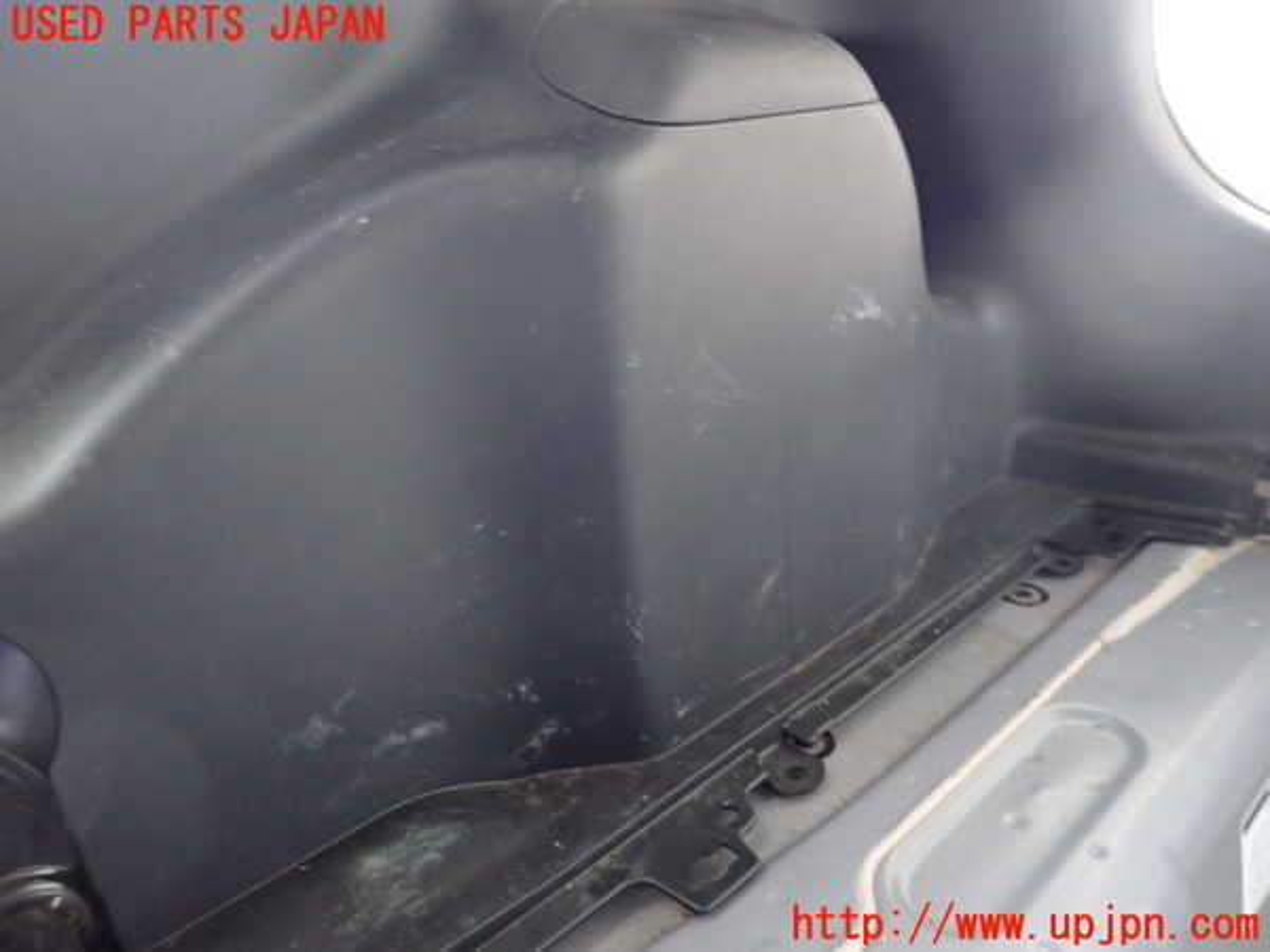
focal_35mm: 25
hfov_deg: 69.4
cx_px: 635
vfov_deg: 54.9
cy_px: 476
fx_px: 917
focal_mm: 4.5
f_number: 2
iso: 1000
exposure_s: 1/40
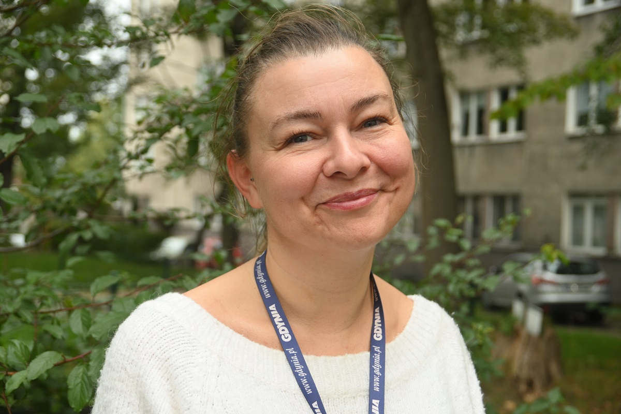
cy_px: 207
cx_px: 310
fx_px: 802
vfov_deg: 28.9
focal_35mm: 46
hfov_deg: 42.3
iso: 320
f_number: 4
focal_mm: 31
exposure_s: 1/250
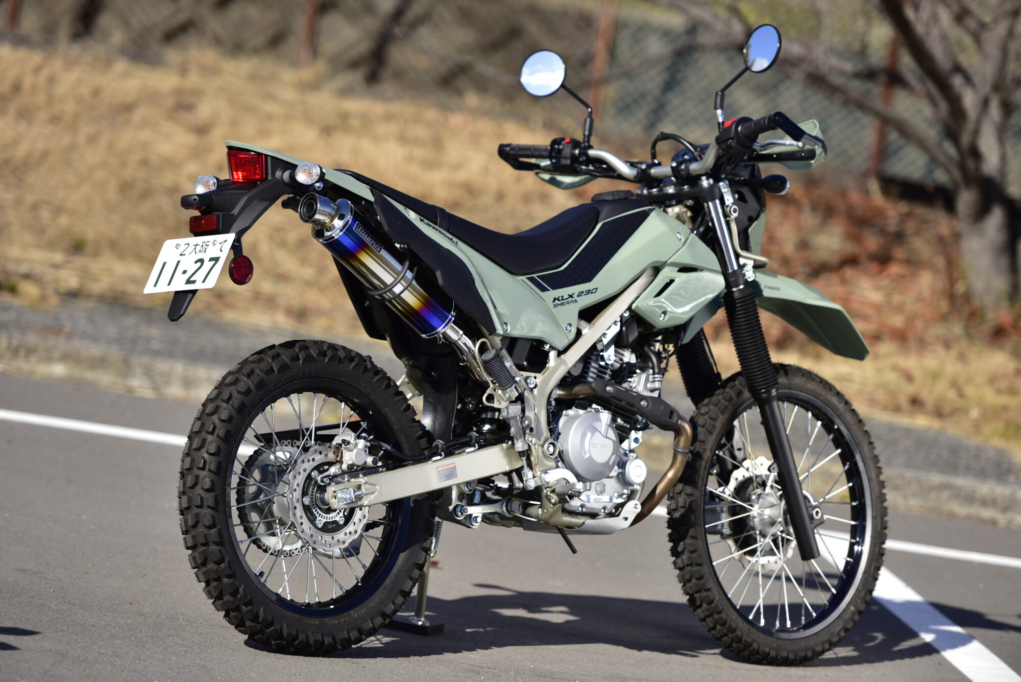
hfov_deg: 13.2
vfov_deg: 8.9
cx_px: 510
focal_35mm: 155
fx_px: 4397
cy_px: 341
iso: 125
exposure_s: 1/2500
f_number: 3.2
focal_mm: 155
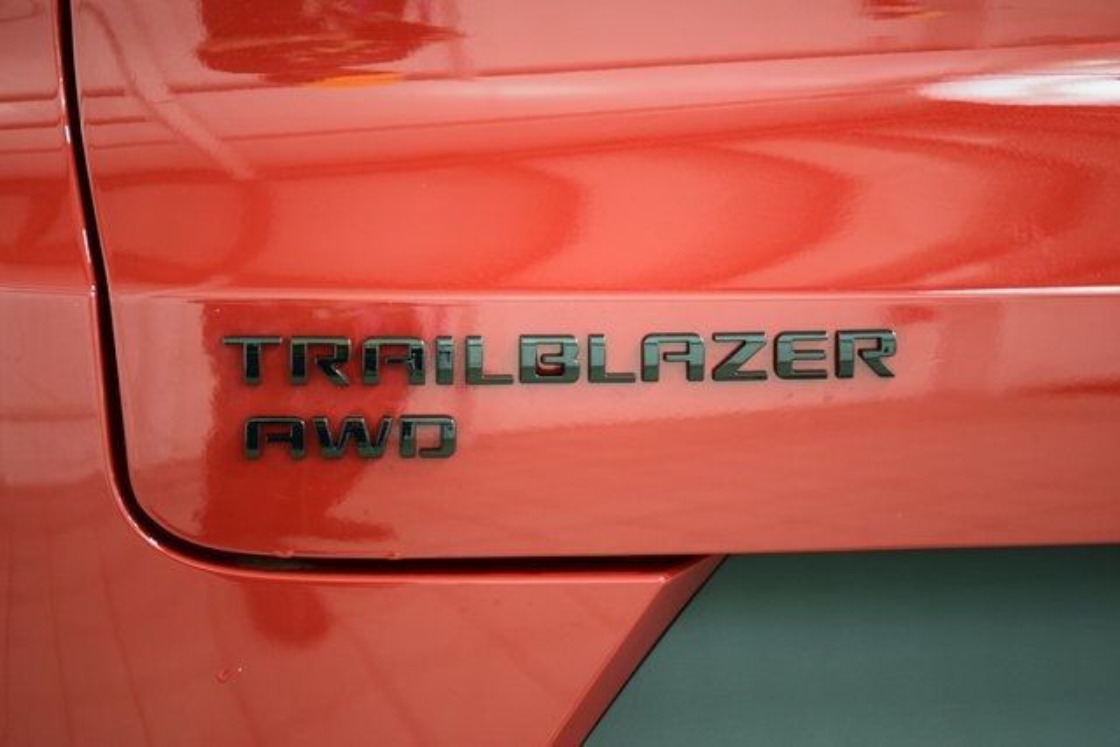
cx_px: 560
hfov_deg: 19.5
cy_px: 374
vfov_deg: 13.0
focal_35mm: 105
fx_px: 3267
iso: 1600
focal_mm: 70
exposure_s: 1/30
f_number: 2.8
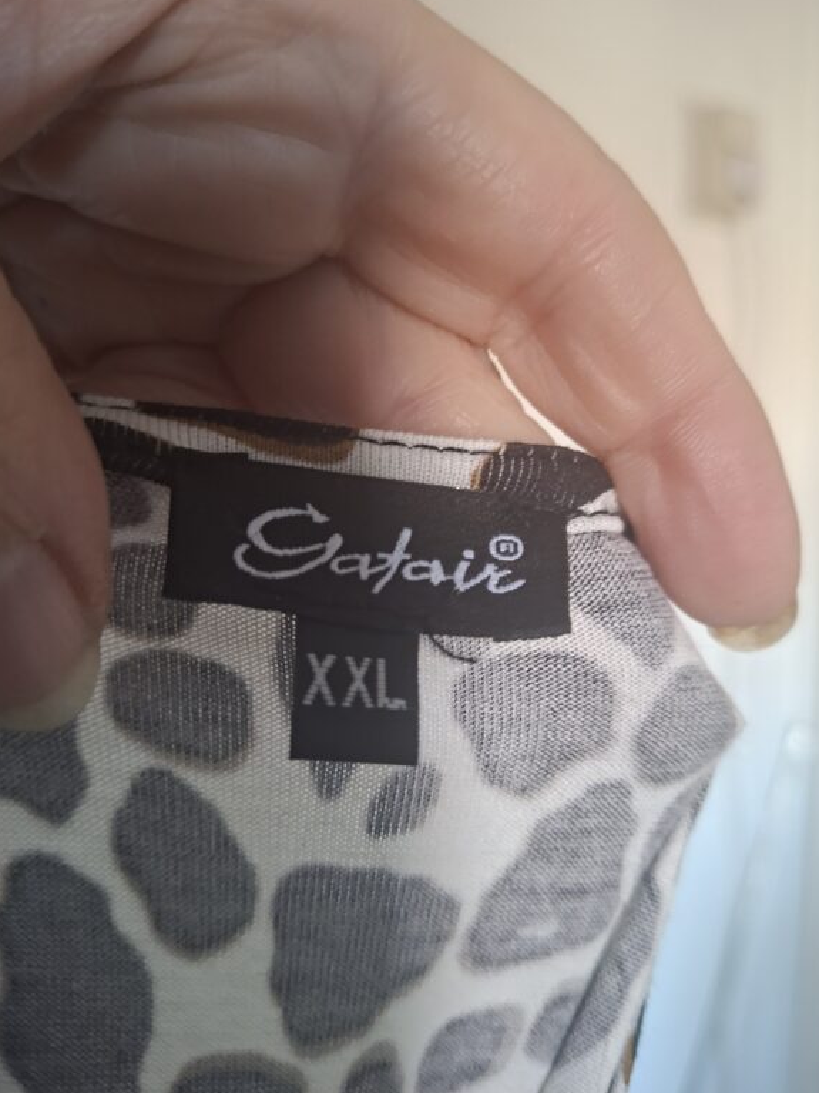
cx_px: 419
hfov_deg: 56.8
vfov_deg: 71.6
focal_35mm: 24
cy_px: 537
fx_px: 757
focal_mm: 5.54
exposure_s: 1/30
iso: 400
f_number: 1.8
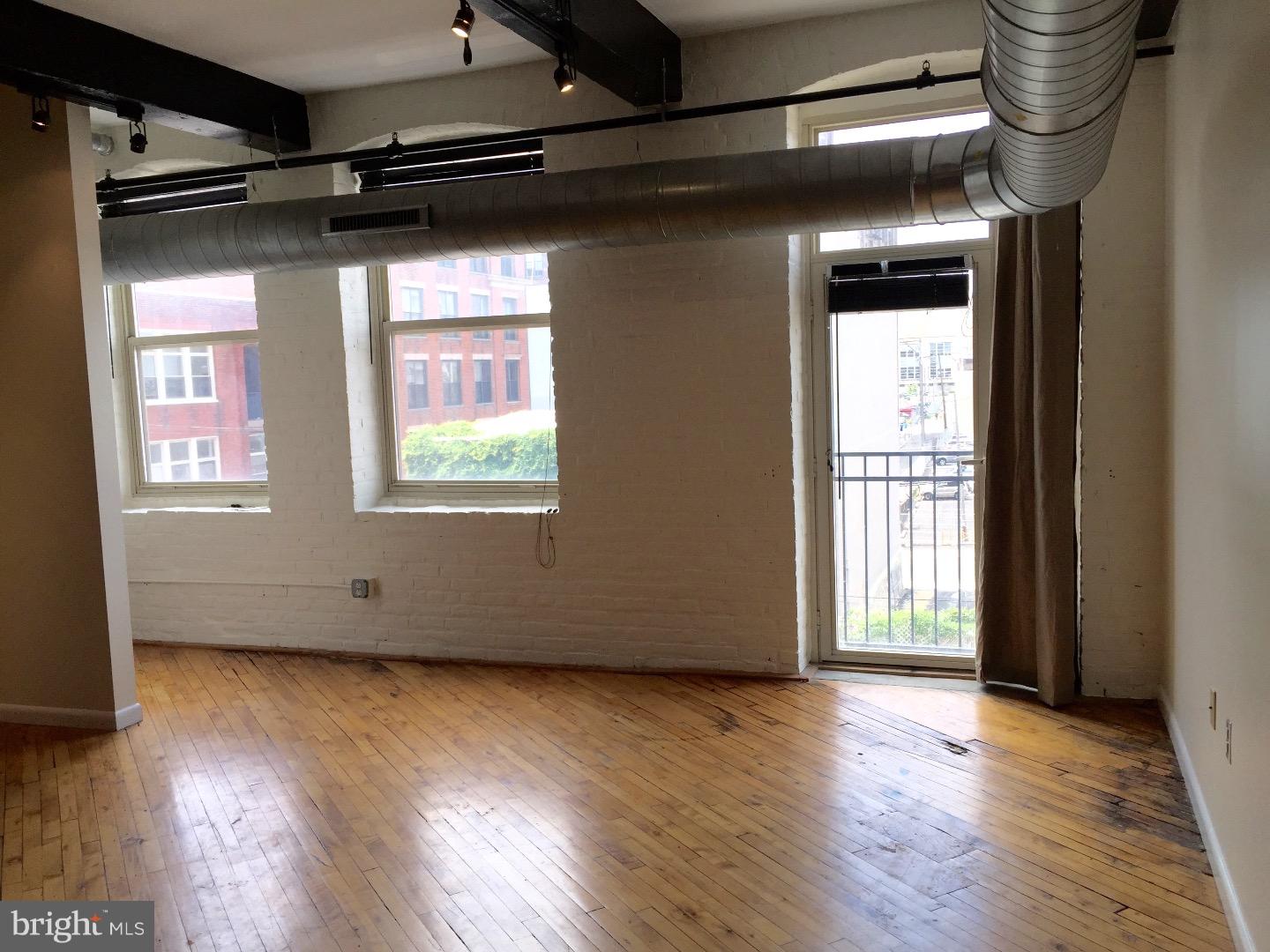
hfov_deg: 61.7
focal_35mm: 29
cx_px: 635
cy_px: 476
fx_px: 1064
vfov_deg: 48.2
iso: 32
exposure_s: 1/275
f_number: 2.2
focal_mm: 4.15
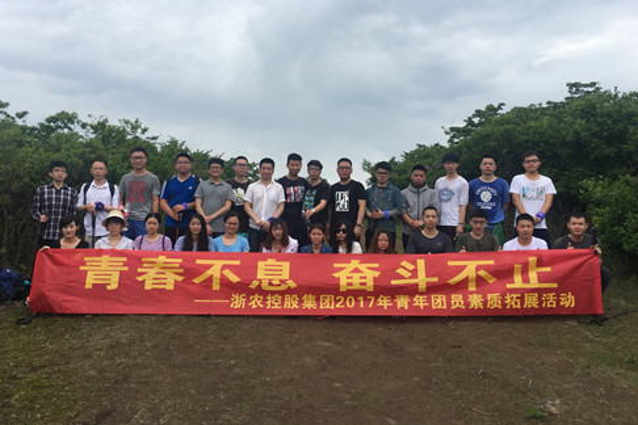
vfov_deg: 42.2
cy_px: 186
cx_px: 318
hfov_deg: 60.3
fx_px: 549
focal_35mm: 31
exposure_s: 1/1099
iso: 25
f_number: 2.2
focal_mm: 4.15
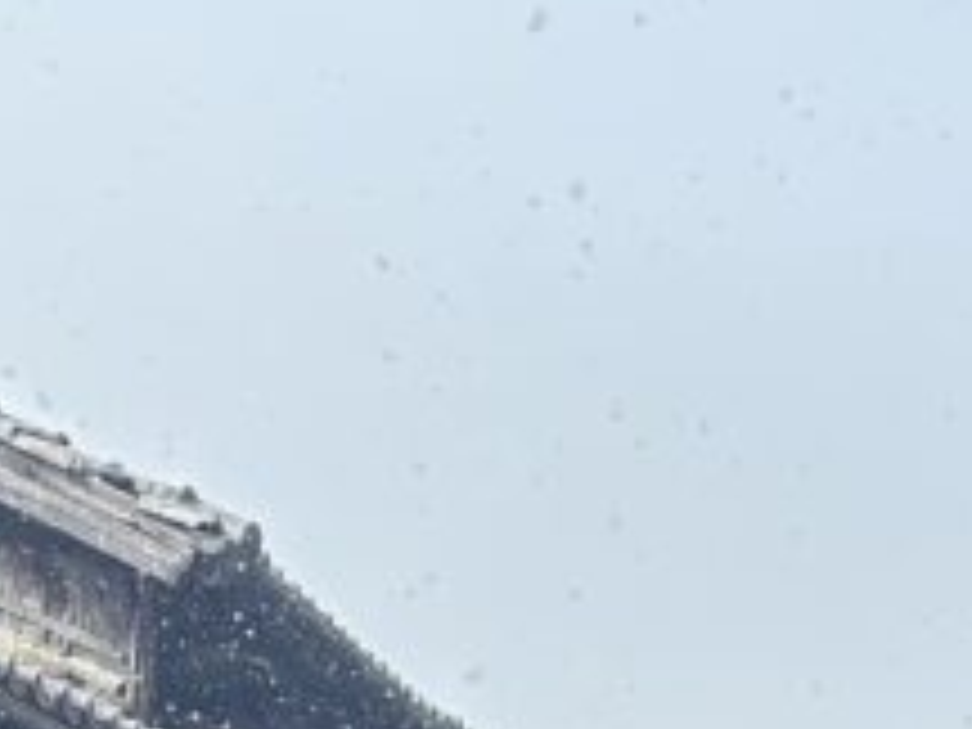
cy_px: 1688
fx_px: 3987
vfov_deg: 9.4
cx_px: 1138
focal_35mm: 142
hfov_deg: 13.5
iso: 80
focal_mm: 6.86
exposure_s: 1/2028
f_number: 1.78
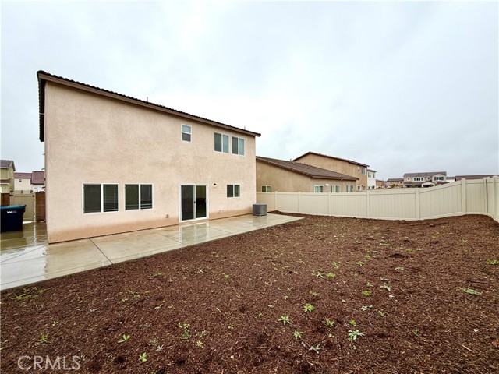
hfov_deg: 102.1
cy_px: 187
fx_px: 202
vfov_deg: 85.7
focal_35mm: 14
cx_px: 250
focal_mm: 2.22
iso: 32
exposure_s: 1/770
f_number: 2.2
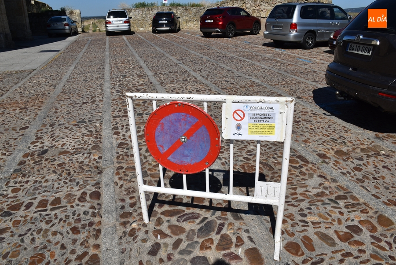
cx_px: 198
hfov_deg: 67.3
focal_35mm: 27
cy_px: 132
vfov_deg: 48.0
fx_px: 297
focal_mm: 18
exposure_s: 1/500
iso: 200
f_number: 11
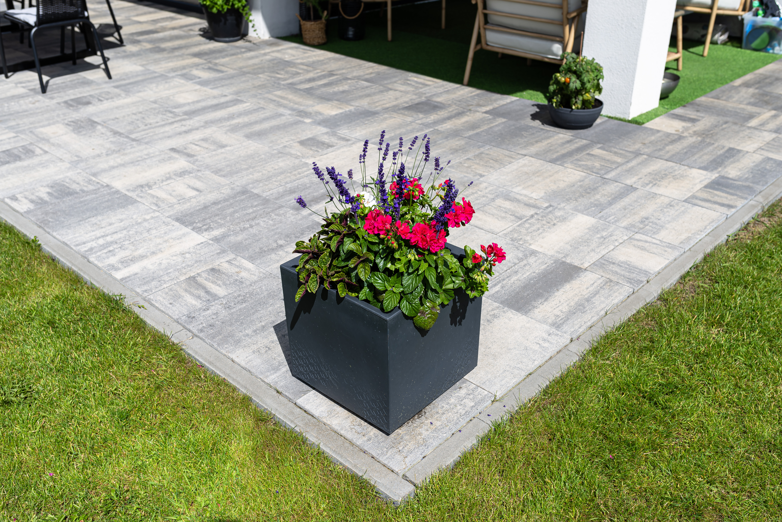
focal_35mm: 35
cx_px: 391
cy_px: 261
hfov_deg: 54.4
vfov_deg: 37.9
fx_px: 761
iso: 100
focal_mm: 35
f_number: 5.6
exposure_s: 1/500
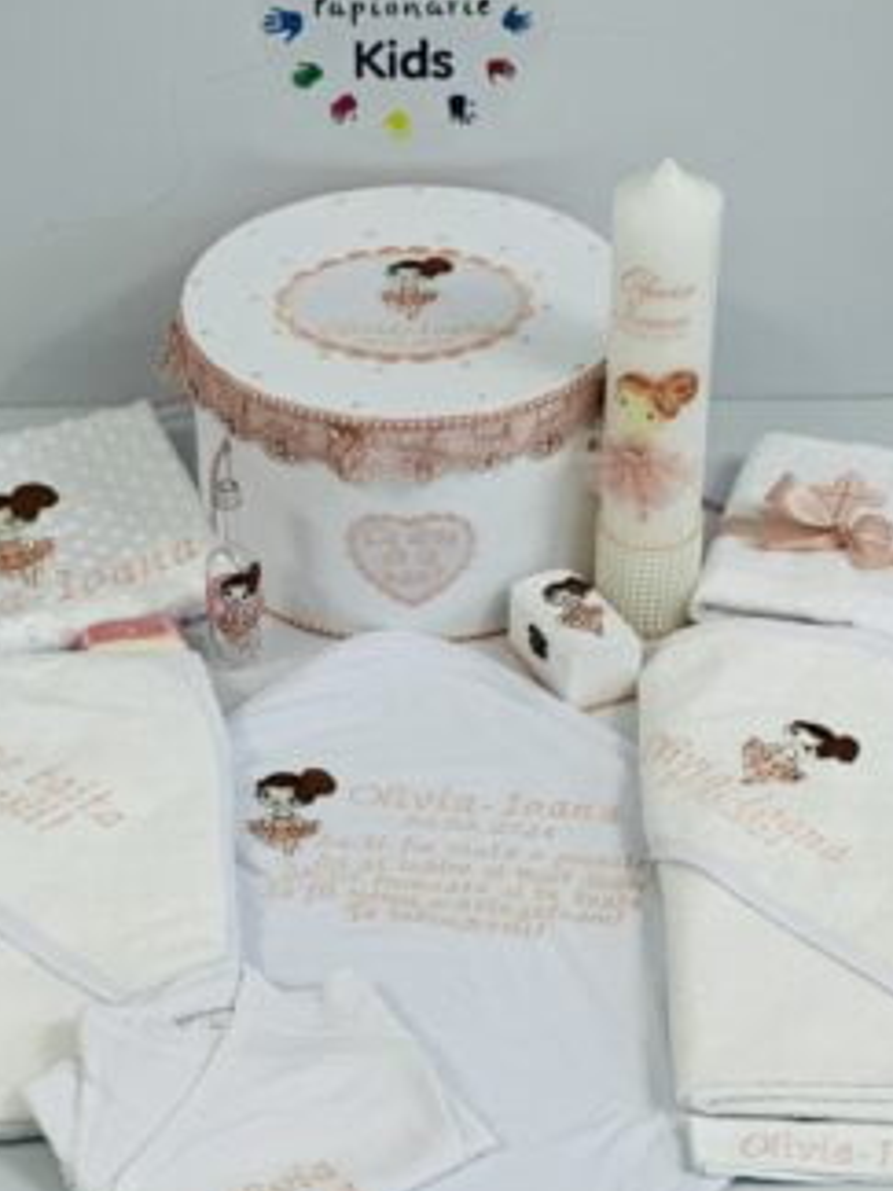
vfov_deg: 20.6
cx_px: 404
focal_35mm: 95
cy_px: 629
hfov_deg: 15.6
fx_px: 3268
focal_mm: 9
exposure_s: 1/100
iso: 160
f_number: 2.8
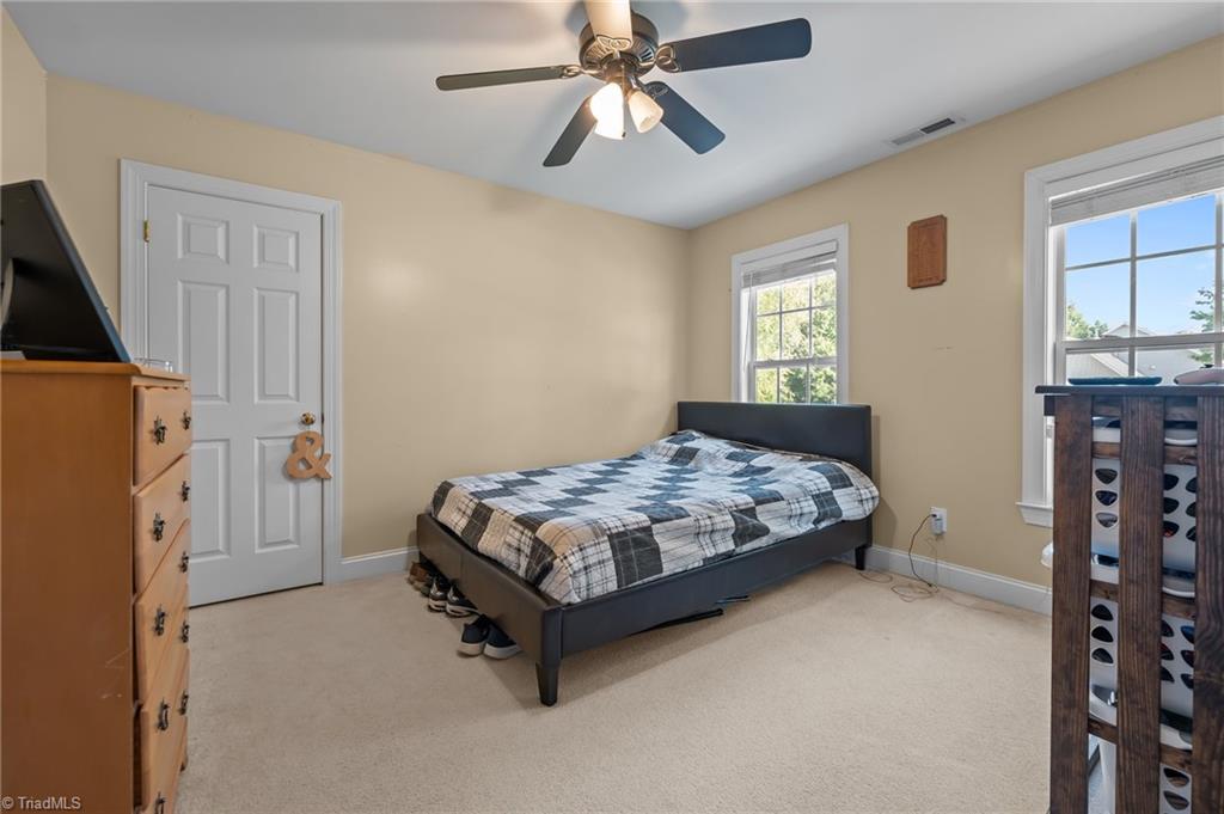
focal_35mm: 14
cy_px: 407
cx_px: 612
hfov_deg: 104.3
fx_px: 476
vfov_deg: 81.1
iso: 400
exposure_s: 1/5
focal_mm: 14
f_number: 7.1
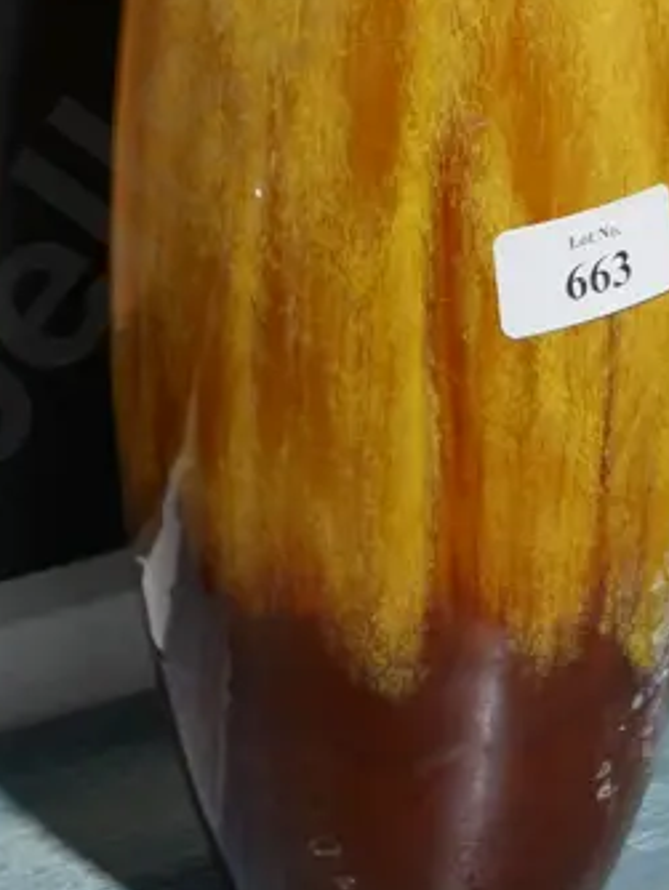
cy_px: -123
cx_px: 366
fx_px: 2368
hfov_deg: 16.1
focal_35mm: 92
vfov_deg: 20.2
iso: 500
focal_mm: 15
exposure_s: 1/60
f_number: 3.6
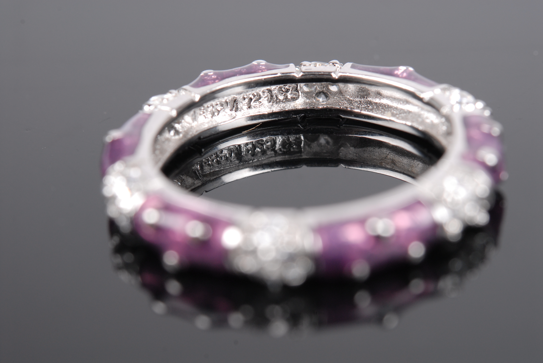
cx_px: 272
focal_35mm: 90
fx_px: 1359
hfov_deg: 22.6
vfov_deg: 15.2
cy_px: 182
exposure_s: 1/125
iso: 320
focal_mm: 60
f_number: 13
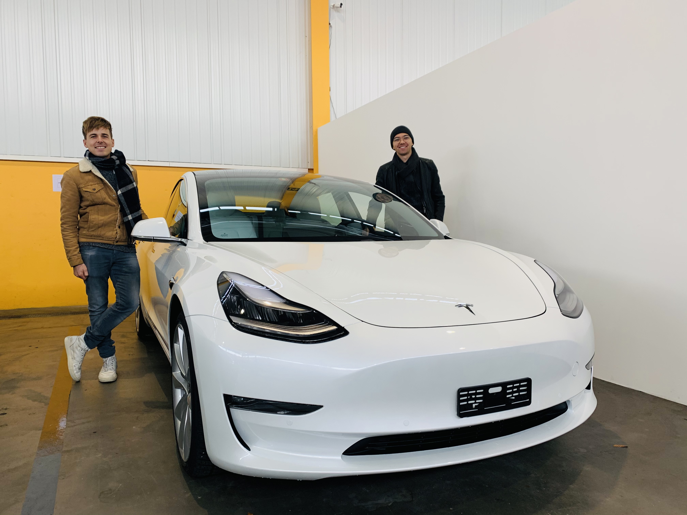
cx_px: 344
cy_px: 258
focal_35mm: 26
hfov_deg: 67.3
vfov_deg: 53.1
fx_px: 516
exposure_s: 1/50
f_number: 1.8
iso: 50
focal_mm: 4.25
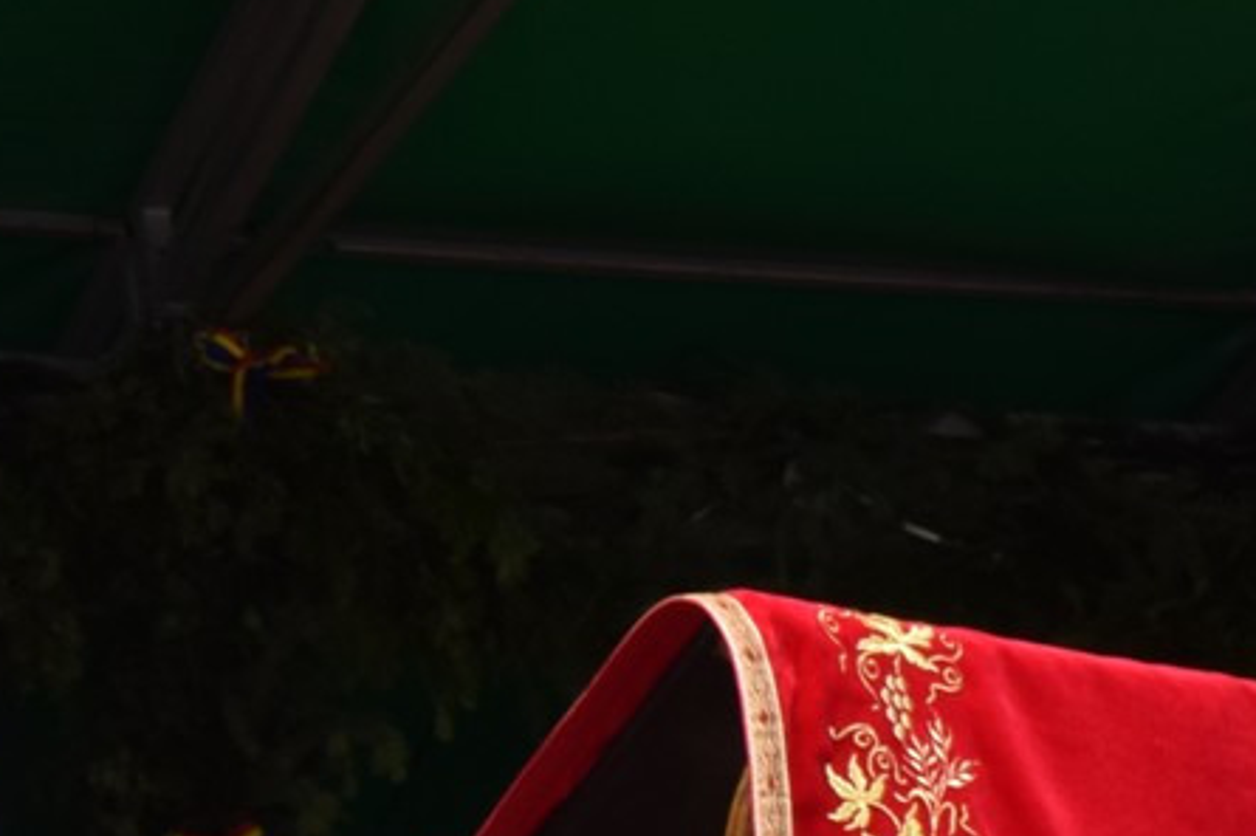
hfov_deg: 12.9
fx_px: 5404
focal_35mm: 155
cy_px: 864
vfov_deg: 8.8
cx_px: -322
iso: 100
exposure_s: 1/60
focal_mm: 24
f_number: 7.1
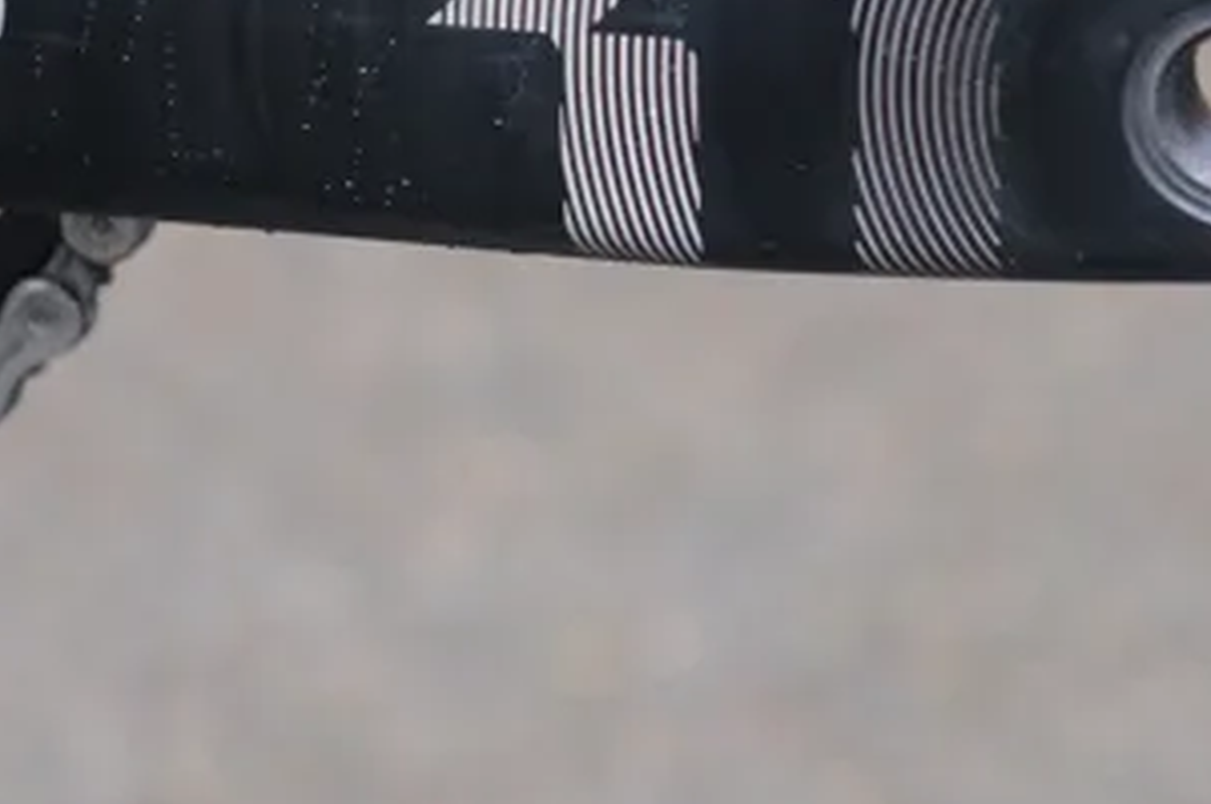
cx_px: 125
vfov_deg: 9.7
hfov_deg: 14.4
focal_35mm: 141
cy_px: 54
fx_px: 4738
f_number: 3.6
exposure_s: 1/60
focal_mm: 35
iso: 640
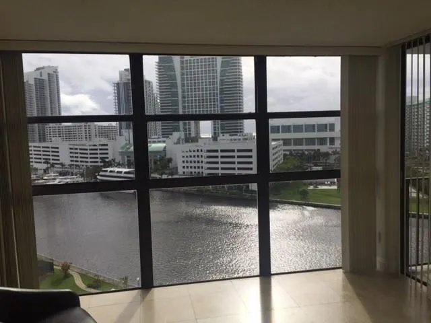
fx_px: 361
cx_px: 216
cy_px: 162
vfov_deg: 48.2
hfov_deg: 61.7
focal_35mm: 29
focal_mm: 4.15
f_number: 2.2
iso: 32
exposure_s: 1/1582
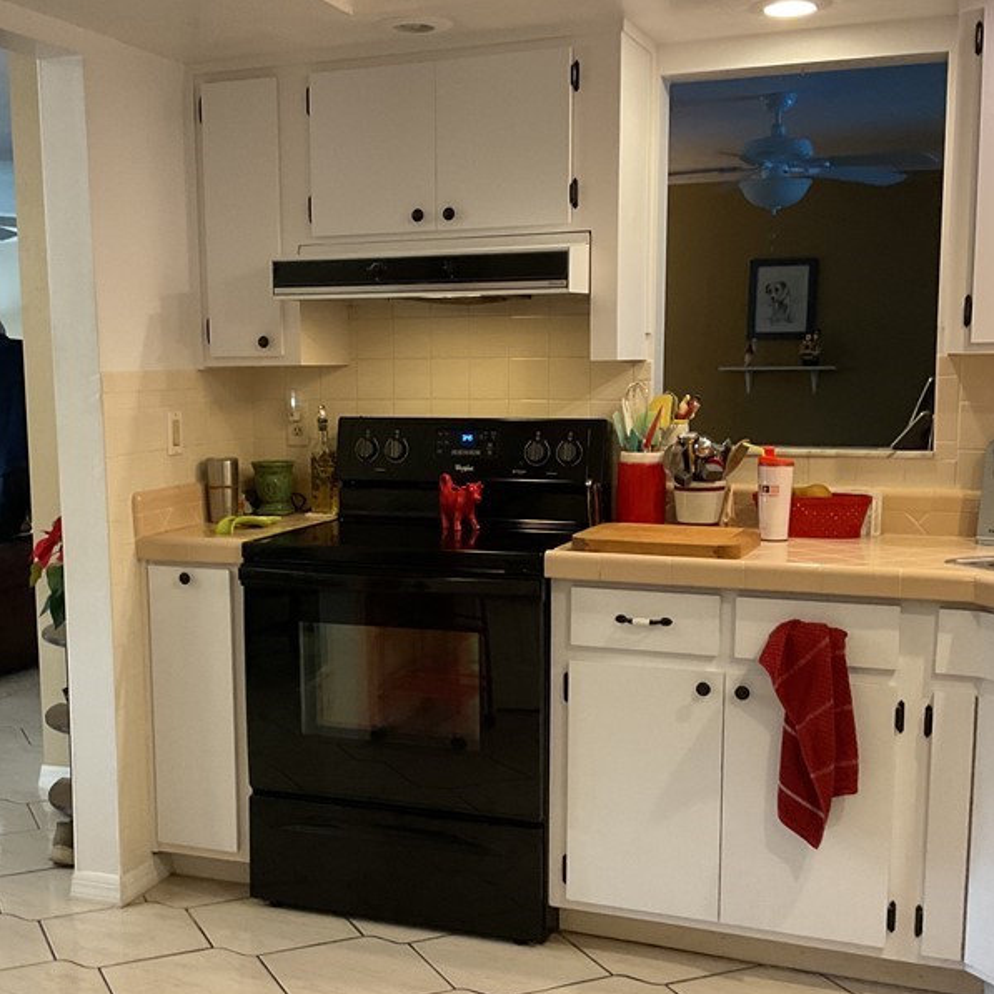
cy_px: 573
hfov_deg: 38.2
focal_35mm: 44
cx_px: 398
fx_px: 1429
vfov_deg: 38.3
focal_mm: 3
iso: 160
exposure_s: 1/60
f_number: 1.8
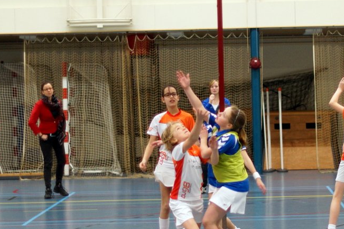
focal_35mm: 118
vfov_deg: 11.6
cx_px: 265
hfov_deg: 17.2
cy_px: 104
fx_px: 1127
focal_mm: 50
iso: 500
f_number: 1.4
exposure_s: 1/200
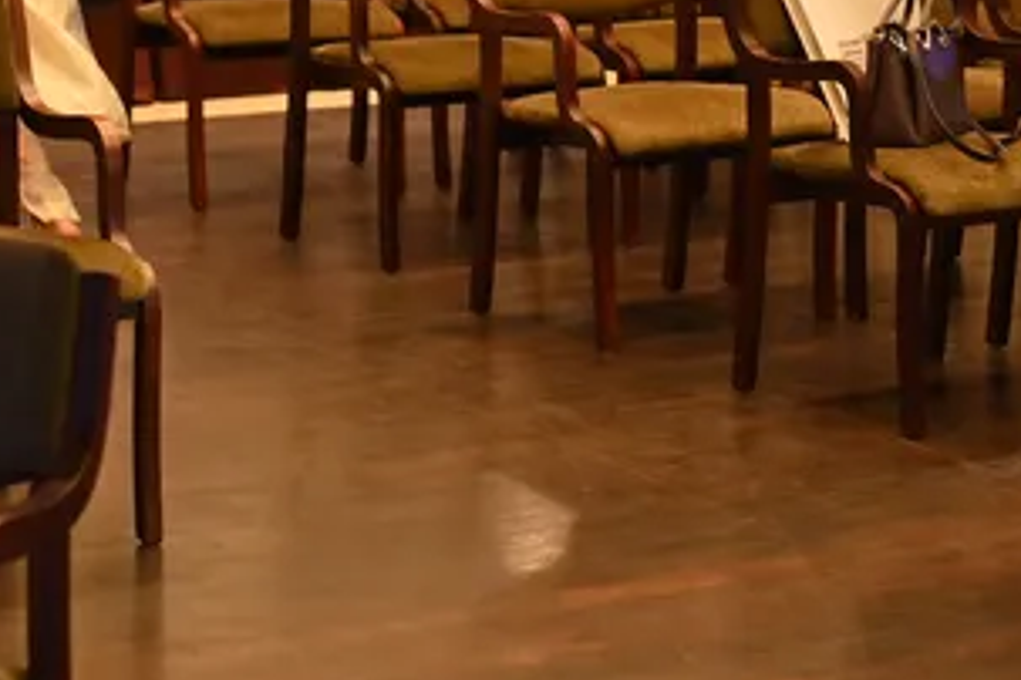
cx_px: 917
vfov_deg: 9.2
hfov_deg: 13.7
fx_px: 4197
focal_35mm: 148
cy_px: -99
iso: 800
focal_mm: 35
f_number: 2
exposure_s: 1/100
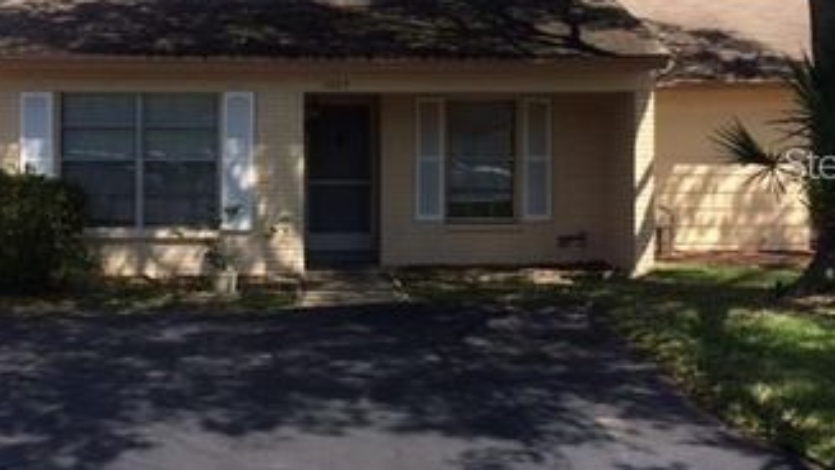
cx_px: 335
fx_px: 1107
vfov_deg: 23.9
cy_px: 162
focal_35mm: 50
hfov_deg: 41.1
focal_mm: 4.12
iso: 32
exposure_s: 1/1282
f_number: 2.2
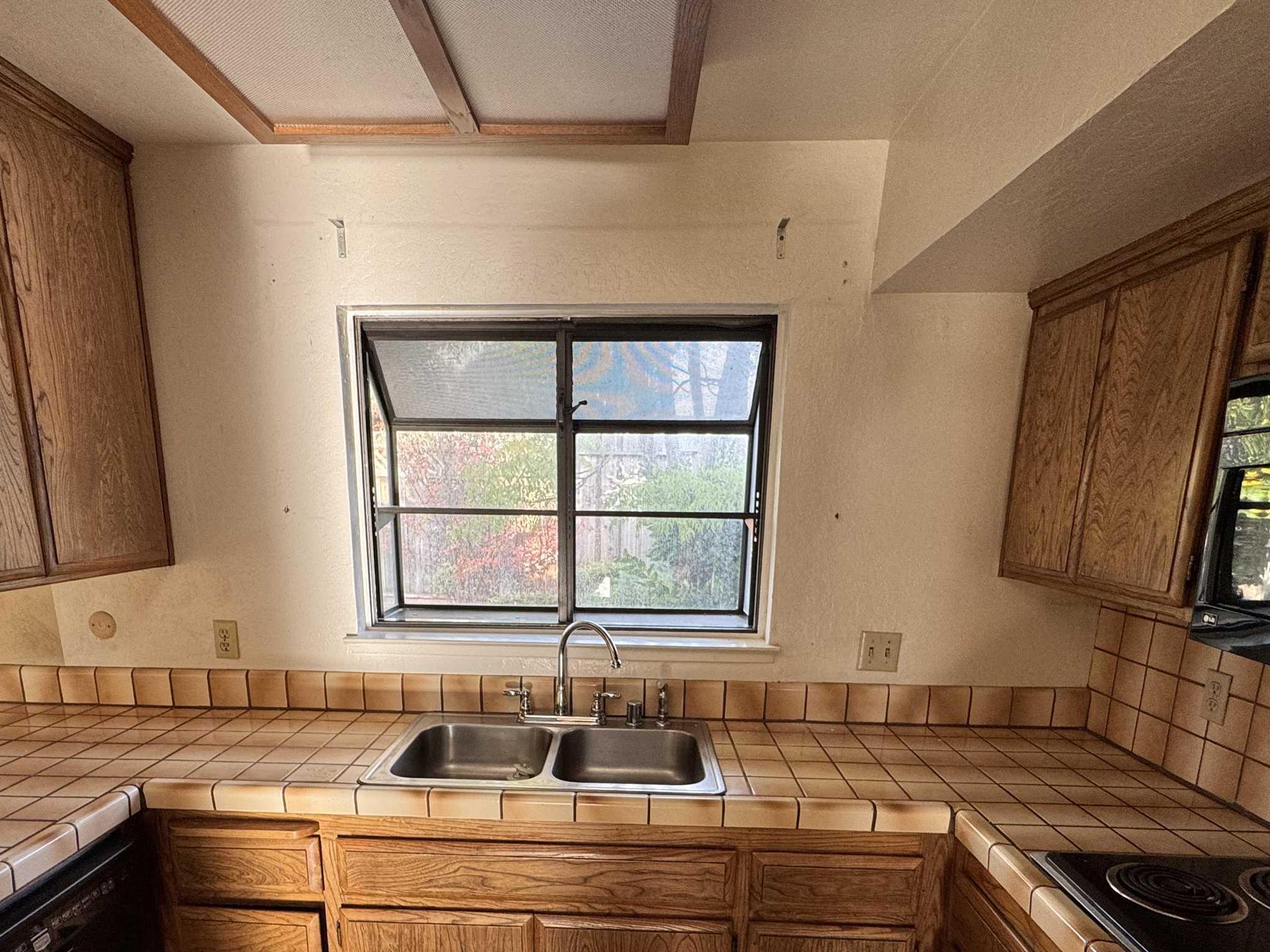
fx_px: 770
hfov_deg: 78.9
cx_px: 601
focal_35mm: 21
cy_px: 676
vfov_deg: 61.0
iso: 100
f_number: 2.2
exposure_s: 1/99
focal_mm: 2.22
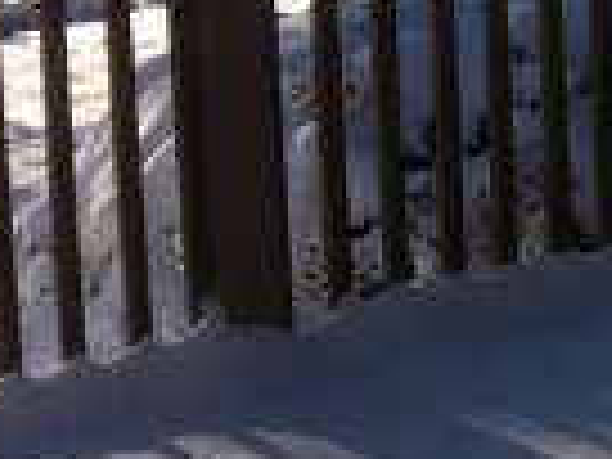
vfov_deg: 8.8
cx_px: 1372
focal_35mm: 165
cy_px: -166
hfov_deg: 10.6
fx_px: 2917
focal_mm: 3.85
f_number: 2.8
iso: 80
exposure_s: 1/1676
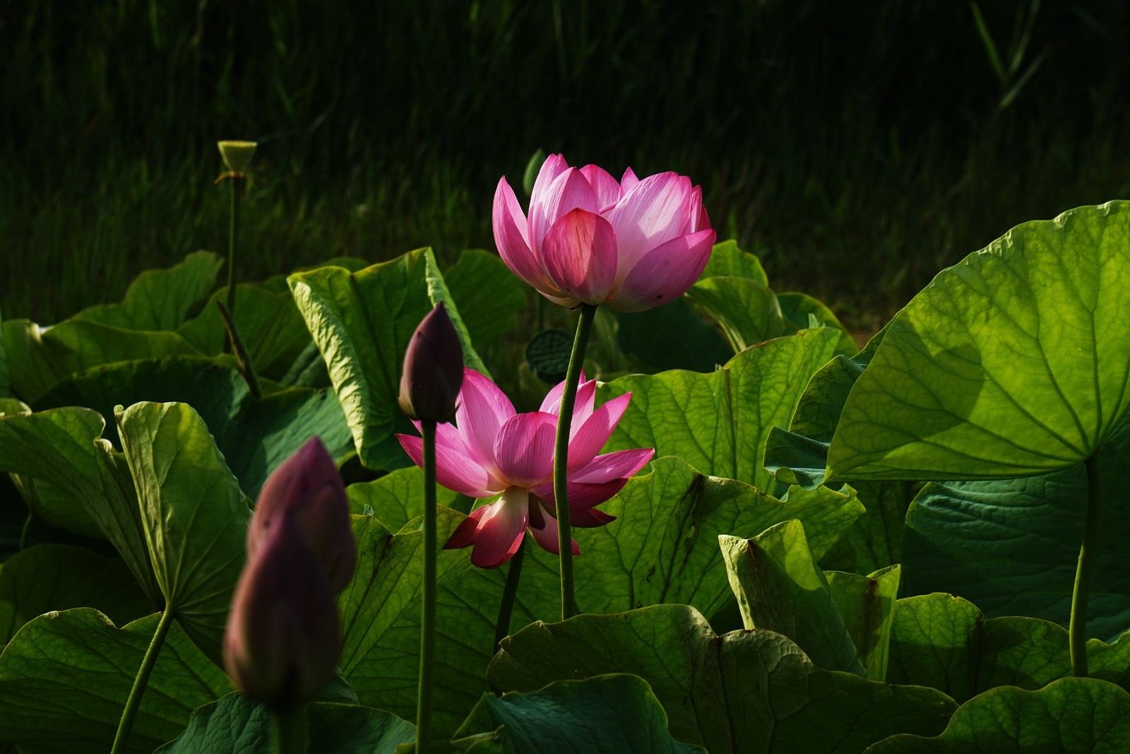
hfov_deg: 9.5
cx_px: 565
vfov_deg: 6.4
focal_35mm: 216
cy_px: 377
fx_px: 6780
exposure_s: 1/125
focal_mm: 144
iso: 160
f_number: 11
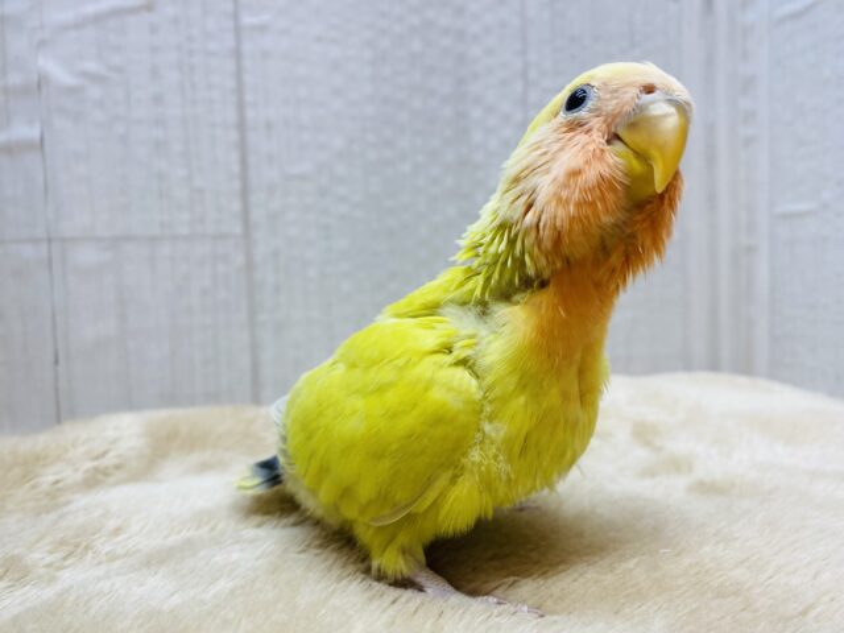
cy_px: 316
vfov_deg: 54.9
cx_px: 422
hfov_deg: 69.4
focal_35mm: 25
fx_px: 610
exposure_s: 1/100
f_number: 1.8
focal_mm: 4.25
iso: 64
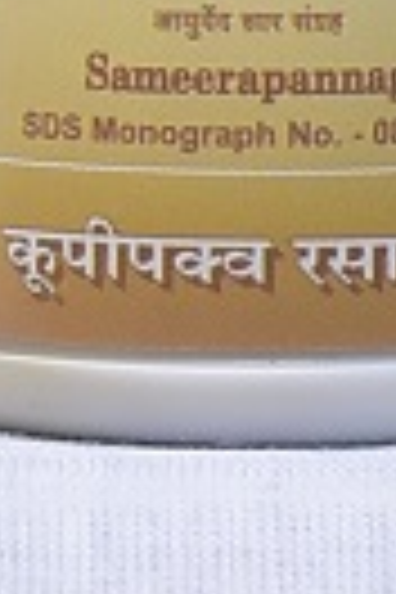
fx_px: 5643
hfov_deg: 4.0
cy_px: -86
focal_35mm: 342
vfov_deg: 6.0
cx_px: 302
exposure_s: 1/125
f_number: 4
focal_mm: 86
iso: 1250
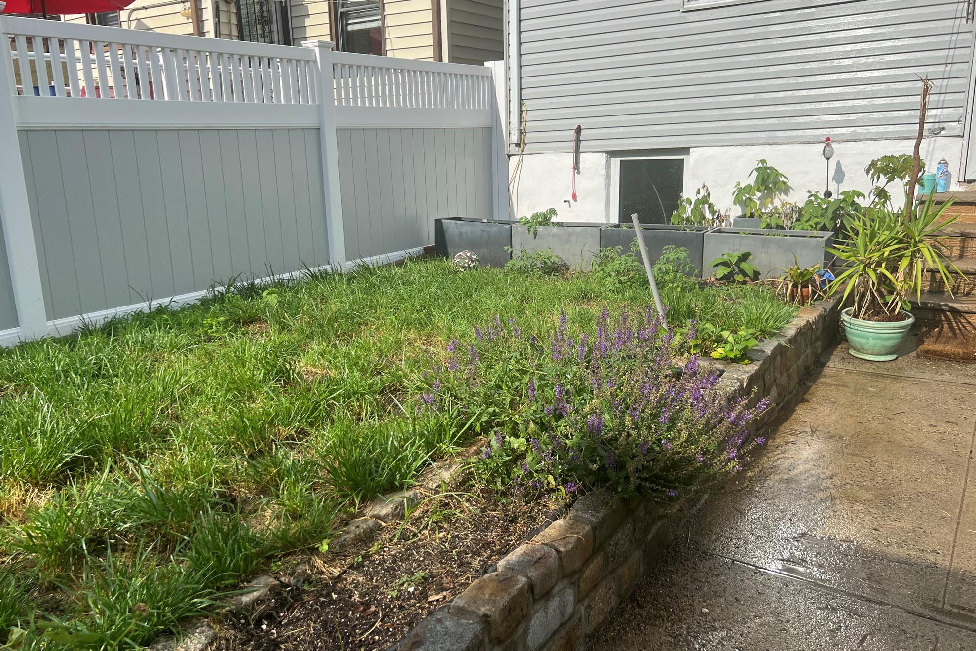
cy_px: 326
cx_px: 490
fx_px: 759
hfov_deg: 65.5
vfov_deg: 46.4
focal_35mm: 28
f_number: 1.5
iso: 50
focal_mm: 5.7
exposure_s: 1/5076
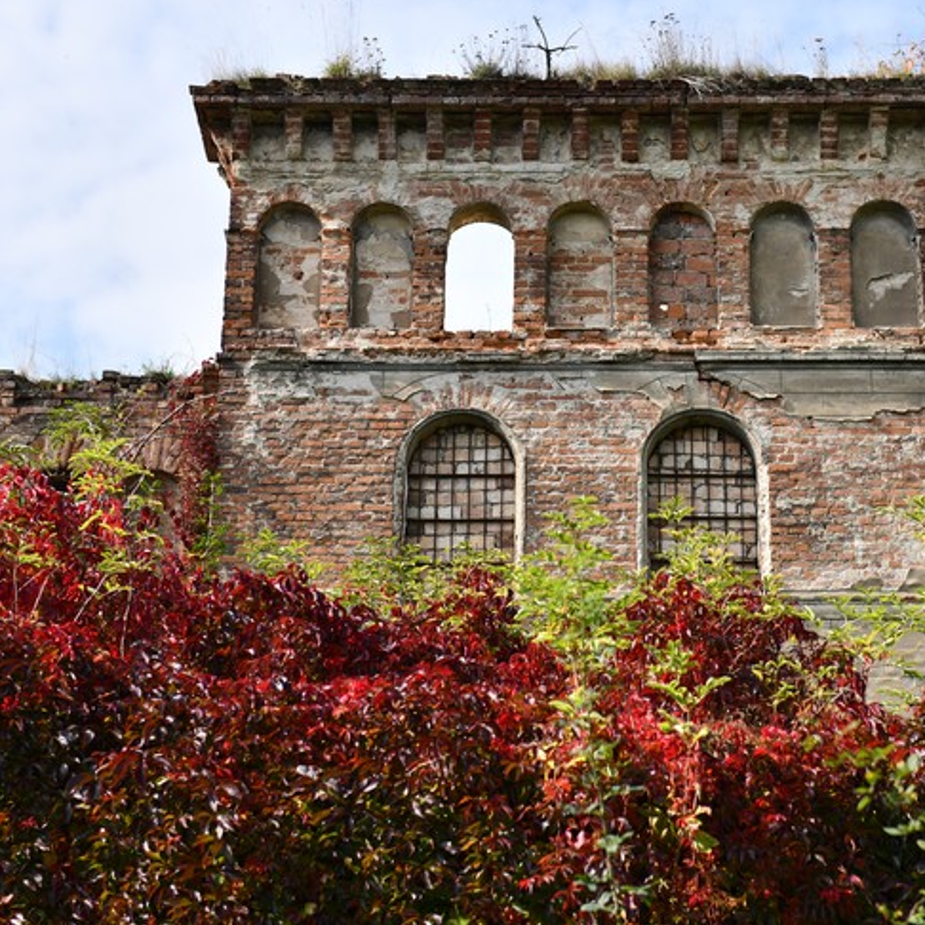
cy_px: 465
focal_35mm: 84
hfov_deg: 20.6
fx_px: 2540
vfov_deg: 20.6
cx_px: 590
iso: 200
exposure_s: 1/2500
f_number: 3.5
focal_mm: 60
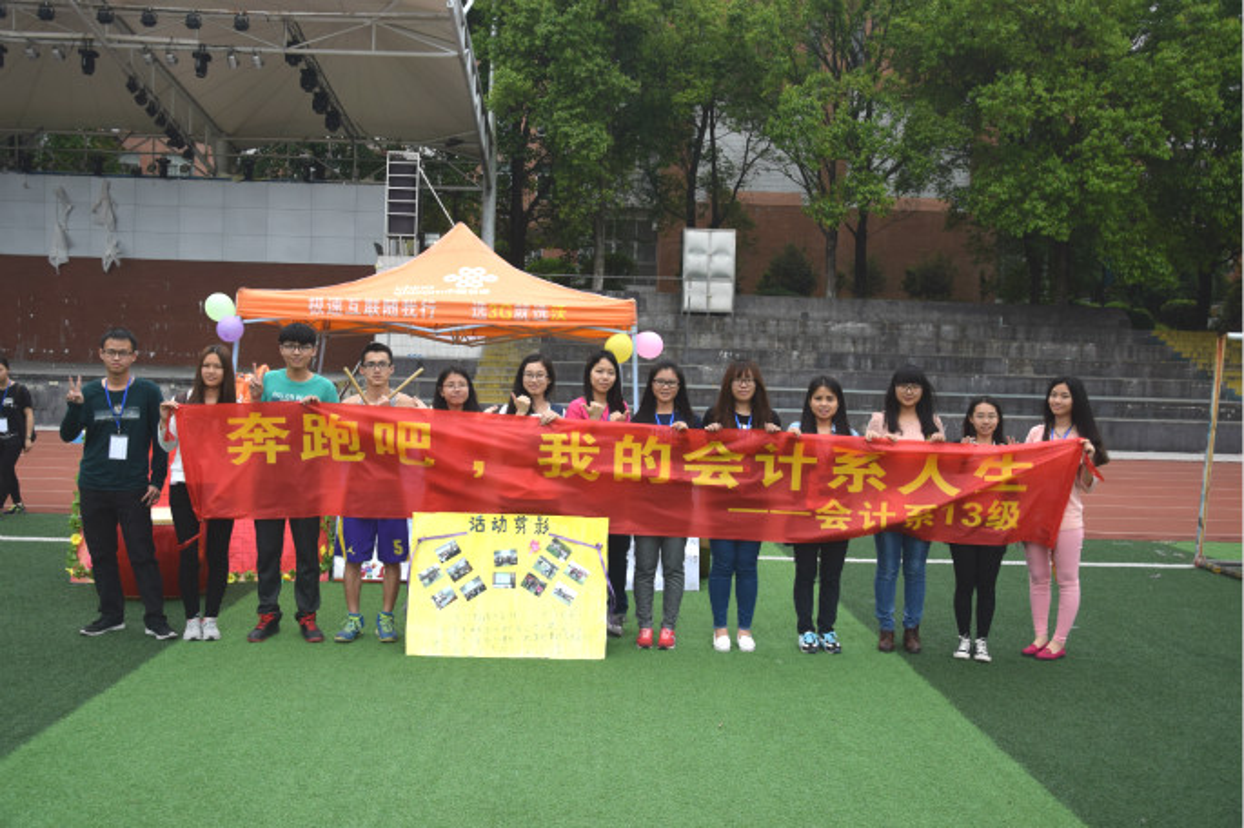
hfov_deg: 57.2
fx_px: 1140
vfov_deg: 39.9
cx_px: 622
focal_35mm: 33
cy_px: 414
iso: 400
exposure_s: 1/1250
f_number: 4.5
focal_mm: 22
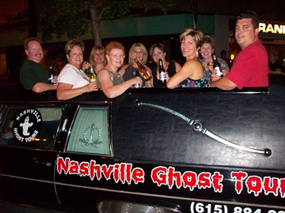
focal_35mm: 34
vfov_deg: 41.7
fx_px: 280
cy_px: 106
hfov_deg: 54.0
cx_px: 142
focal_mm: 5.7
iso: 320
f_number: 2.8
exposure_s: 1/60
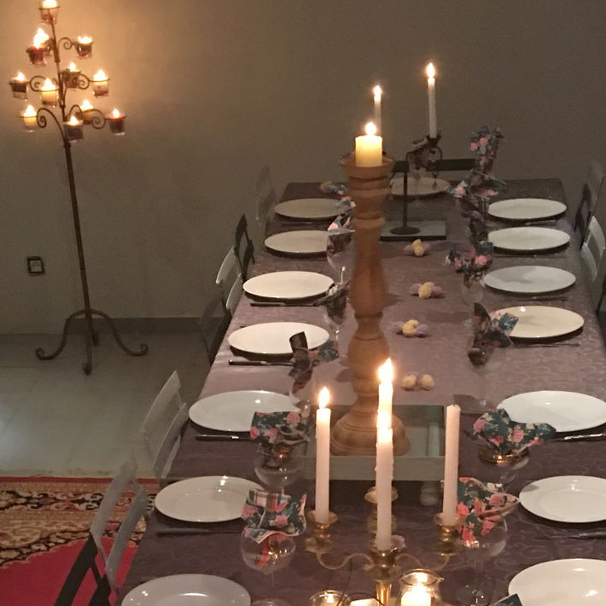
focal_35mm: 77
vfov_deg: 21.3
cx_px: 260
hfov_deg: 22.5
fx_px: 1525
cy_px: 675
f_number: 2.2
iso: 125
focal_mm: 4.15
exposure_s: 1/15
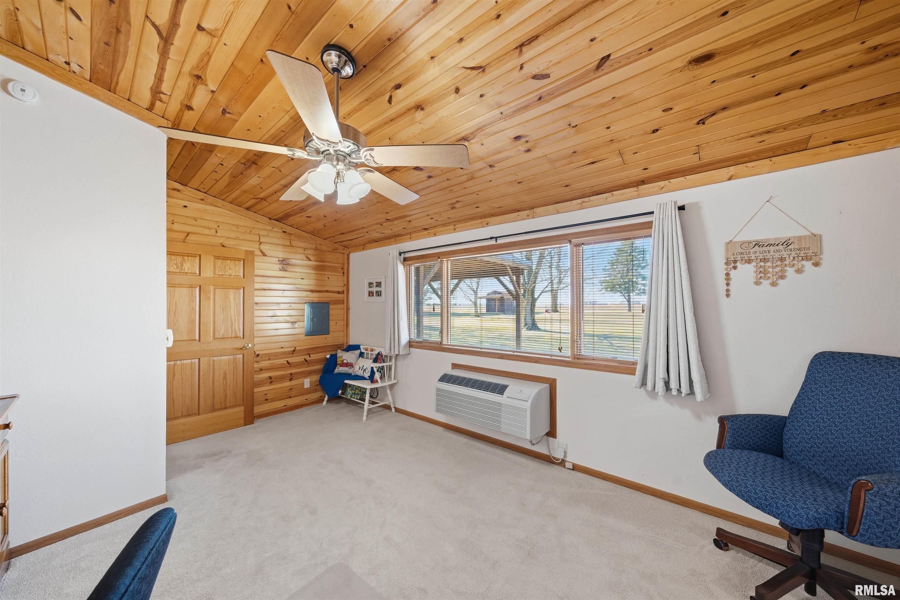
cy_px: 300
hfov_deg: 112.6
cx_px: 450
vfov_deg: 90.0
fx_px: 300
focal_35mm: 12
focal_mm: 12
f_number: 7.1
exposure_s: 1/15
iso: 100
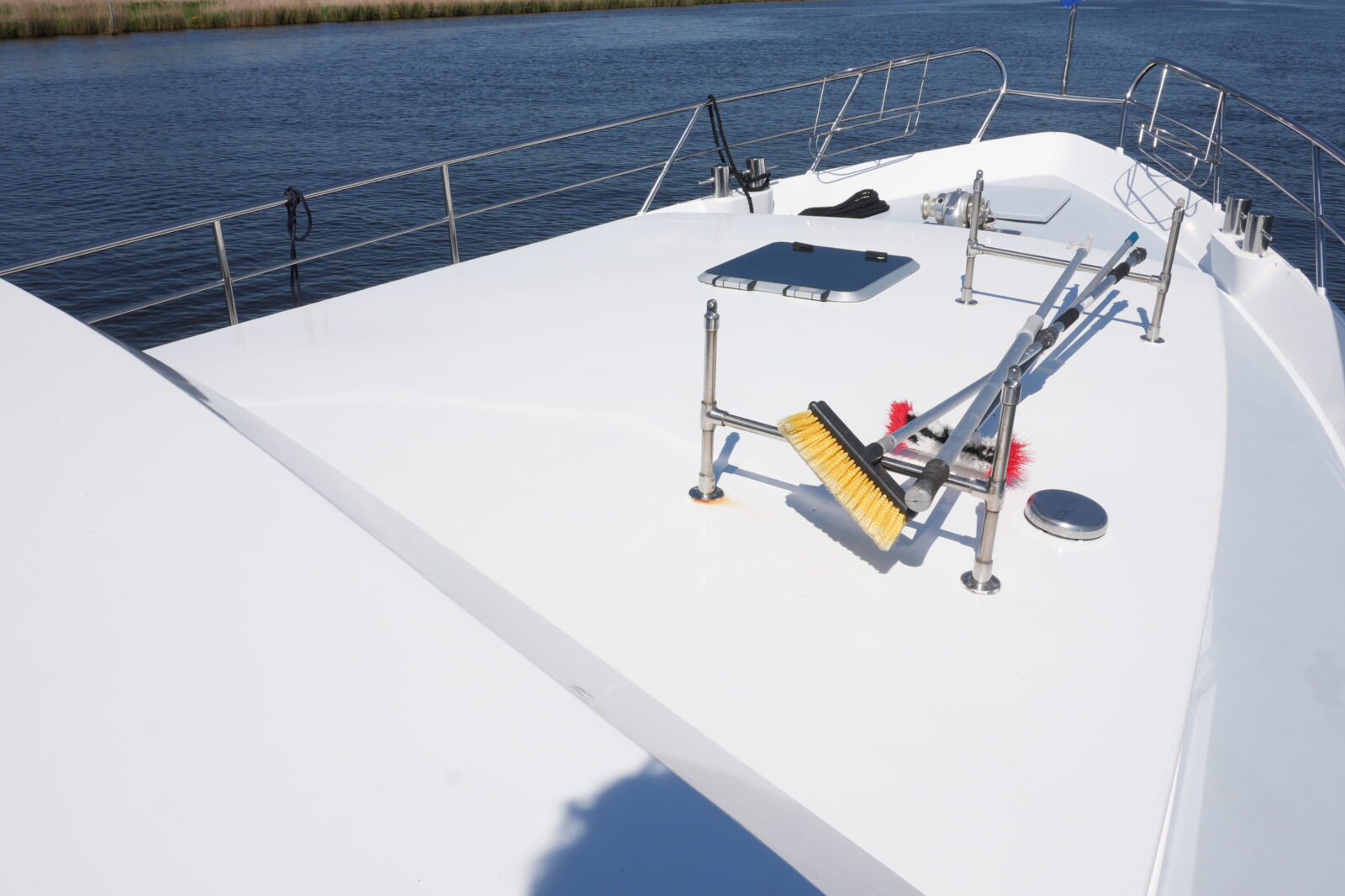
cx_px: 707
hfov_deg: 61.9
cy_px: 377
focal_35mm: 30
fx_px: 1121
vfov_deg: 43.5
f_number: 16
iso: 100
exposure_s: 1/160
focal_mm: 16
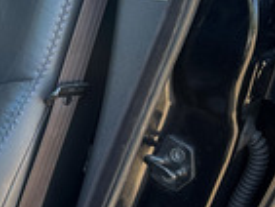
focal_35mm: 102
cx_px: -86
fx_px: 811
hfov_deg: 17.9
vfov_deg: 14.5
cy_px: 47
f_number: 1.78
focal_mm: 6.86
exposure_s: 1/121
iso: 80
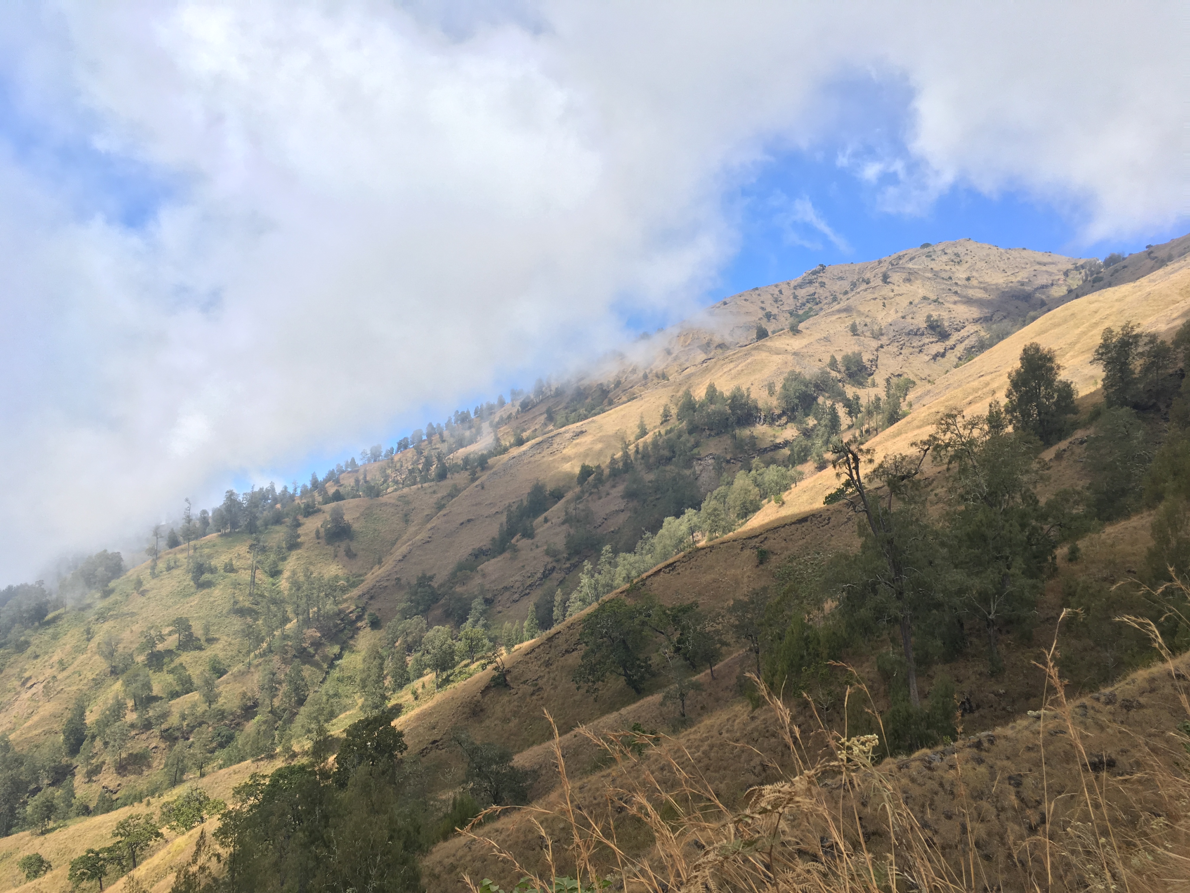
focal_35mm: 29
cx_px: 595
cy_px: 446
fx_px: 997
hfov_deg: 61.7
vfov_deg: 48.2
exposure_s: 1/769
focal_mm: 4.15
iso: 25
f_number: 2.2
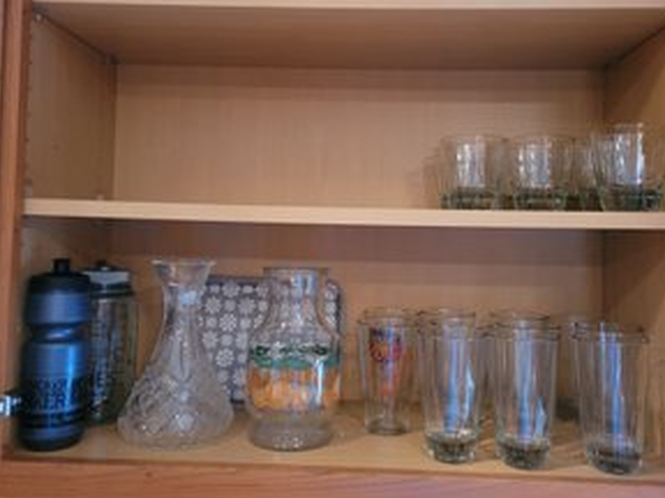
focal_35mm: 31
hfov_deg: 58.3
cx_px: 354
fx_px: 596
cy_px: 213
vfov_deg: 45.3
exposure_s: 1/24
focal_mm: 5.4
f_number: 1.8
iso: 640
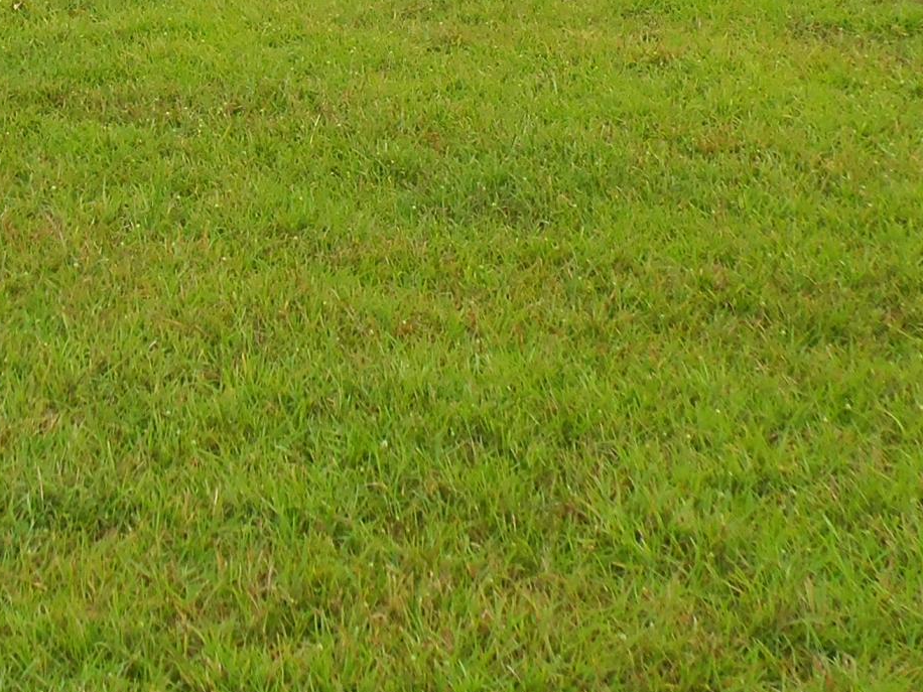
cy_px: -384
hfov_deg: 20.5
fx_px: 2533
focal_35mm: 95
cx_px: 258
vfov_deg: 14.4
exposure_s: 1/500
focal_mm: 5.2
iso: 80
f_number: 3.4
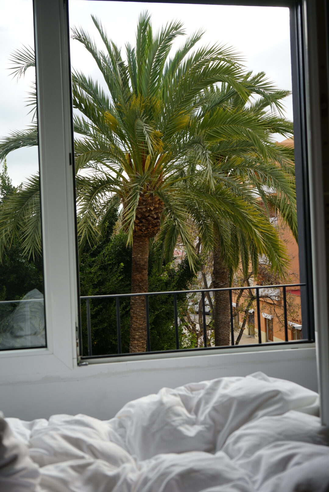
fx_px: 520
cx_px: 164
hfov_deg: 35.1
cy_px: 246
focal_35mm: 38
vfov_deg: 50.7
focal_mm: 38
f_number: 7.1
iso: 100
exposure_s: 1/80
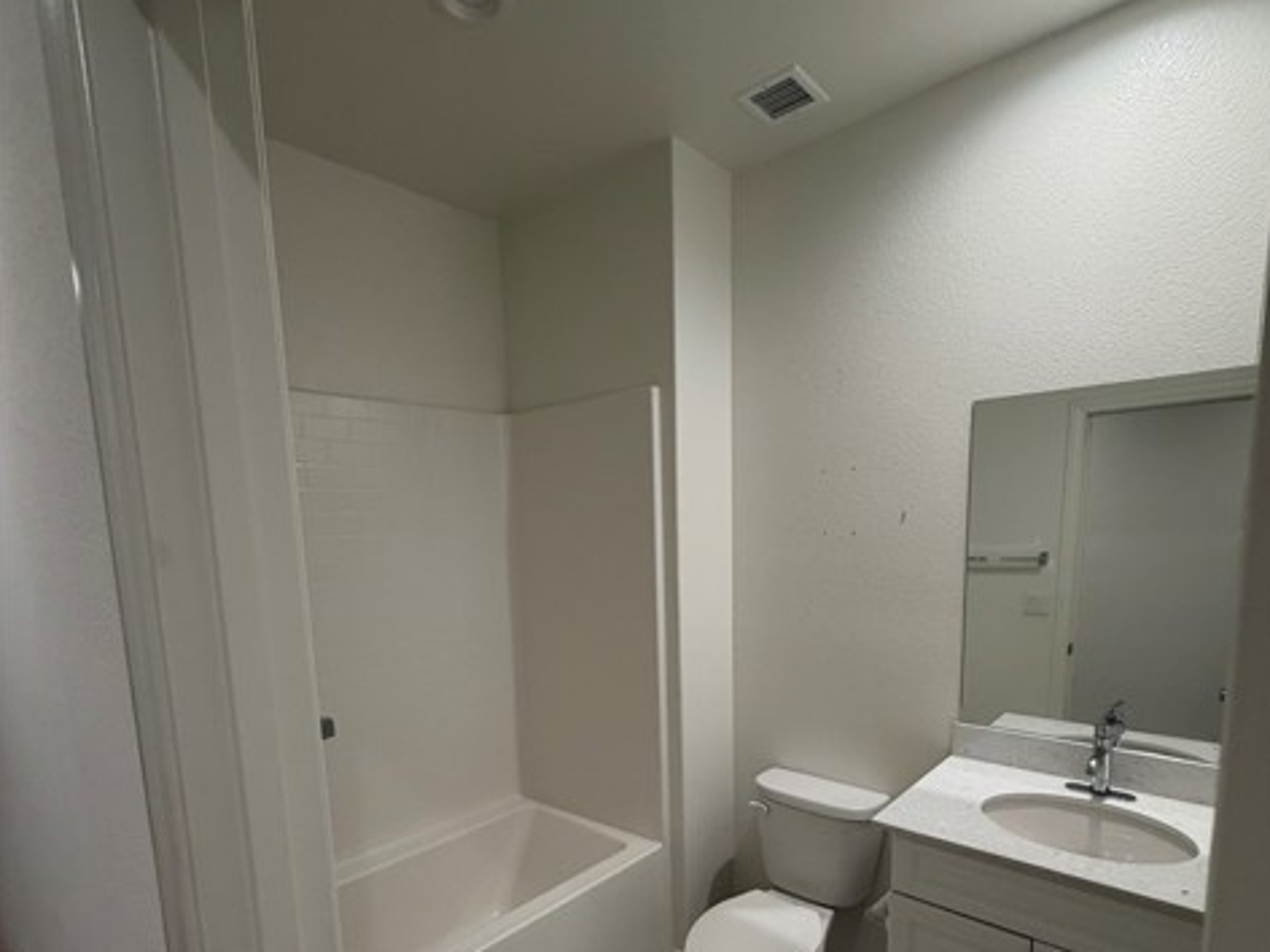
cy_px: 621
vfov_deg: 67.1
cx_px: 640
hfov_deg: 84.7
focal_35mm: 19
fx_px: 697
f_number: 2.2
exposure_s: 1/120
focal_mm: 2.22
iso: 320
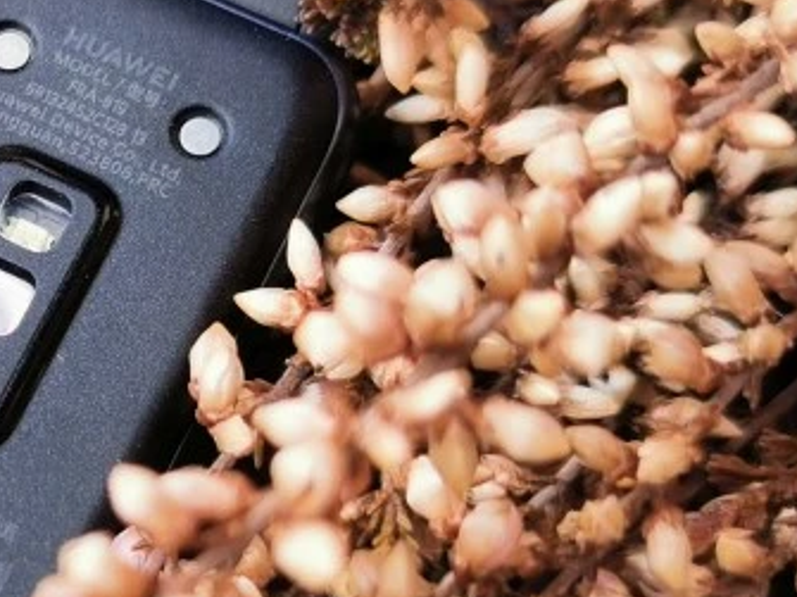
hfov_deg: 19.3
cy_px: 414
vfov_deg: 15.0
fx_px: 2256
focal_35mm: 98
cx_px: -69
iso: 50
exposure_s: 1/211
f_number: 1.6
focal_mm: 5.56
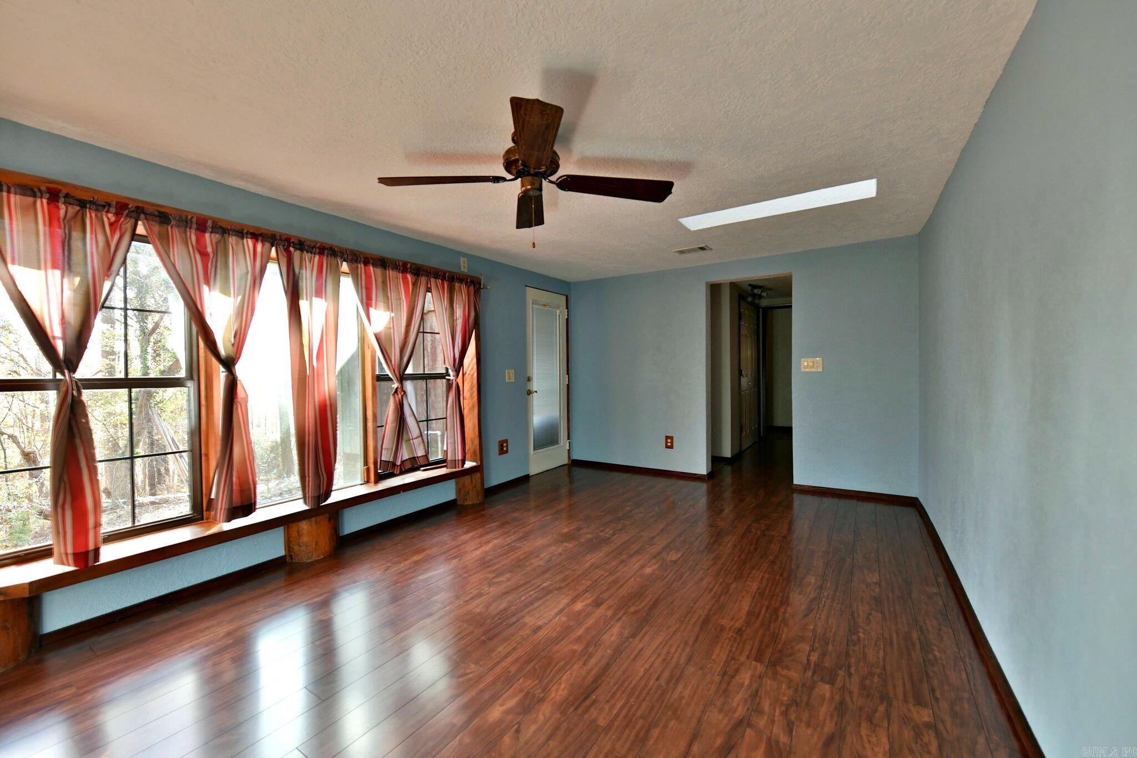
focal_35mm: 14
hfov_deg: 104.3
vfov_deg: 81.2
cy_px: 379
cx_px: 568
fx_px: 442
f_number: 5
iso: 2500
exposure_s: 1/100
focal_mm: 14
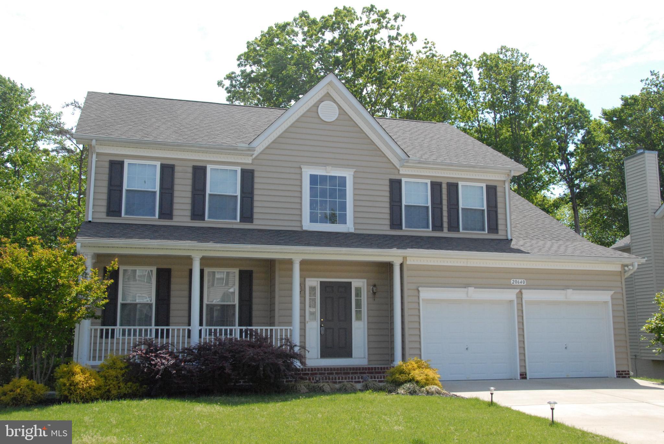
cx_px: 332
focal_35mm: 36
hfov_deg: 53.1
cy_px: 222
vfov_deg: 37.0
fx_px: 665
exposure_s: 1/1250
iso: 1000
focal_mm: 24
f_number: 9
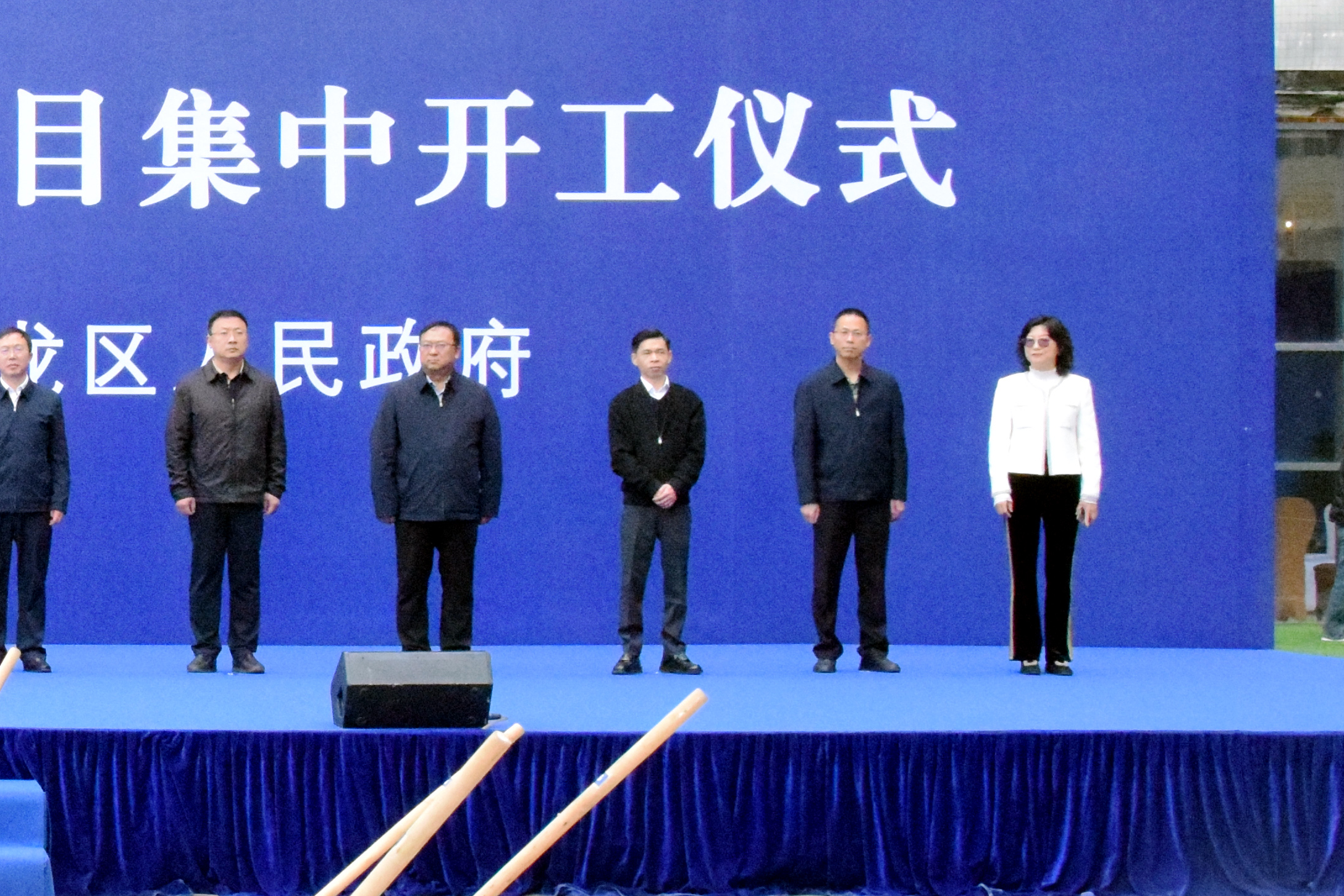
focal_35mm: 91
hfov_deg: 20.9
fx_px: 3397
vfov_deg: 15.0
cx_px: -274
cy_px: 411
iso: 10000
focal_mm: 22
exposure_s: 1/1250
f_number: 10
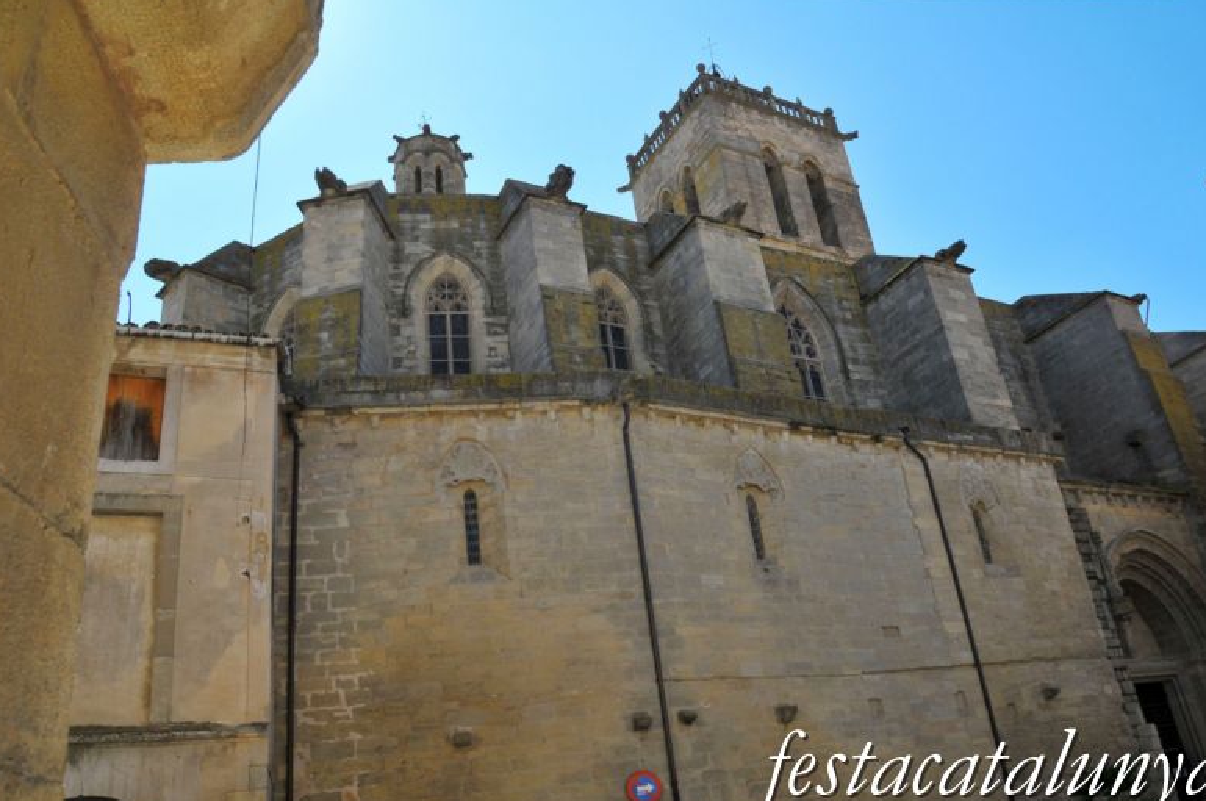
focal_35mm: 28
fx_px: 937
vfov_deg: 46.3
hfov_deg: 65.5
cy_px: 408
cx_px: 610
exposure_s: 1/400
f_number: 10
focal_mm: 18
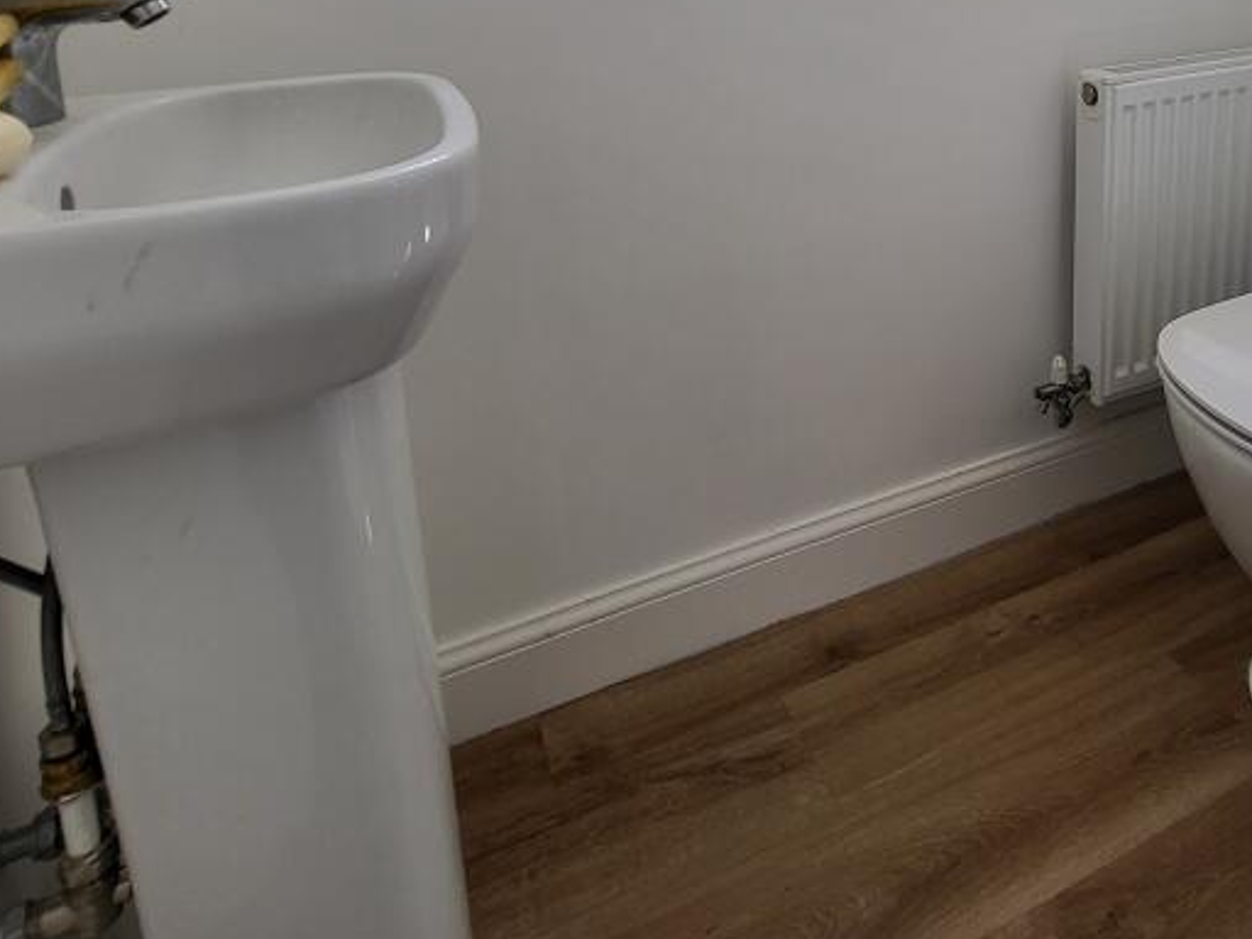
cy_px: 86
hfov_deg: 65.0
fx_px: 940
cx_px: 863
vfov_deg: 47.4
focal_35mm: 26
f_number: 2.2
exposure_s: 1/50
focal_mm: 1.74
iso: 64
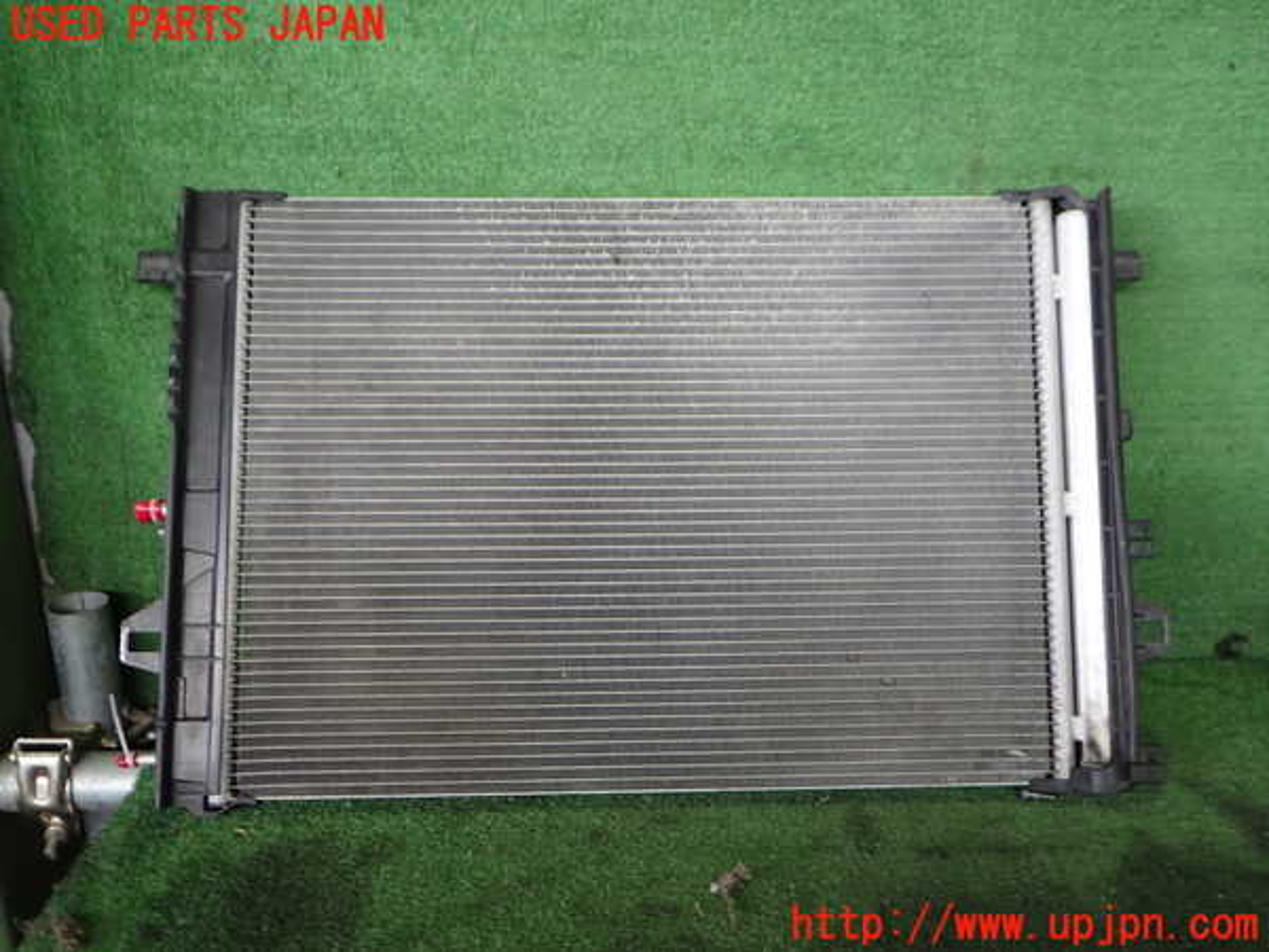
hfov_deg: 60.0
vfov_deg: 46.8
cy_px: 476
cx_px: 634
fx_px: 1100
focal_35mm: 30
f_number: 2.3
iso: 200
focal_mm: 5.4
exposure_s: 1/60
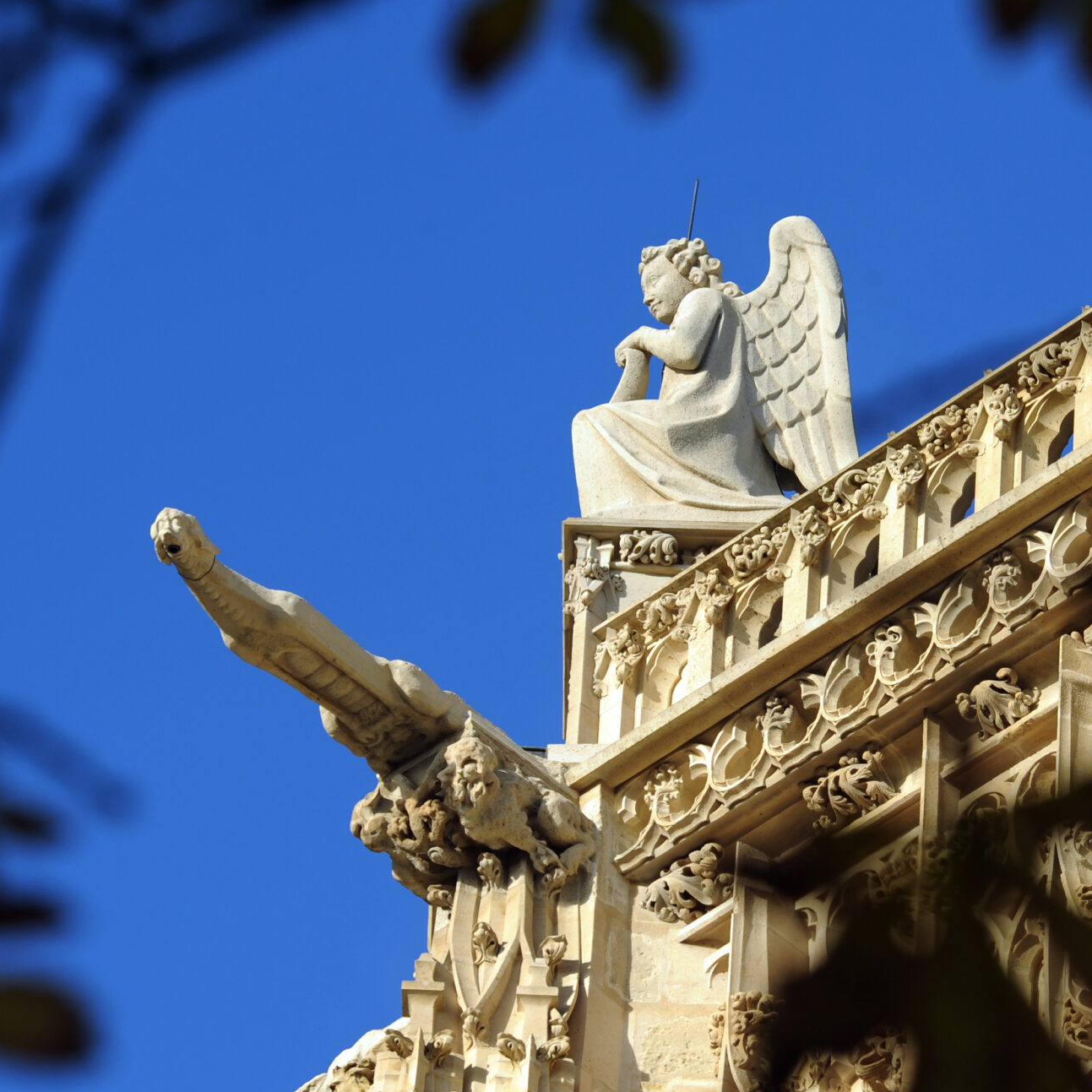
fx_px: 16275
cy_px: 655
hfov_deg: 3.8
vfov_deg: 3.8
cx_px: 785
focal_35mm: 456
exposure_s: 1/250
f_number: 9
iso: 200
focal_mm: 280
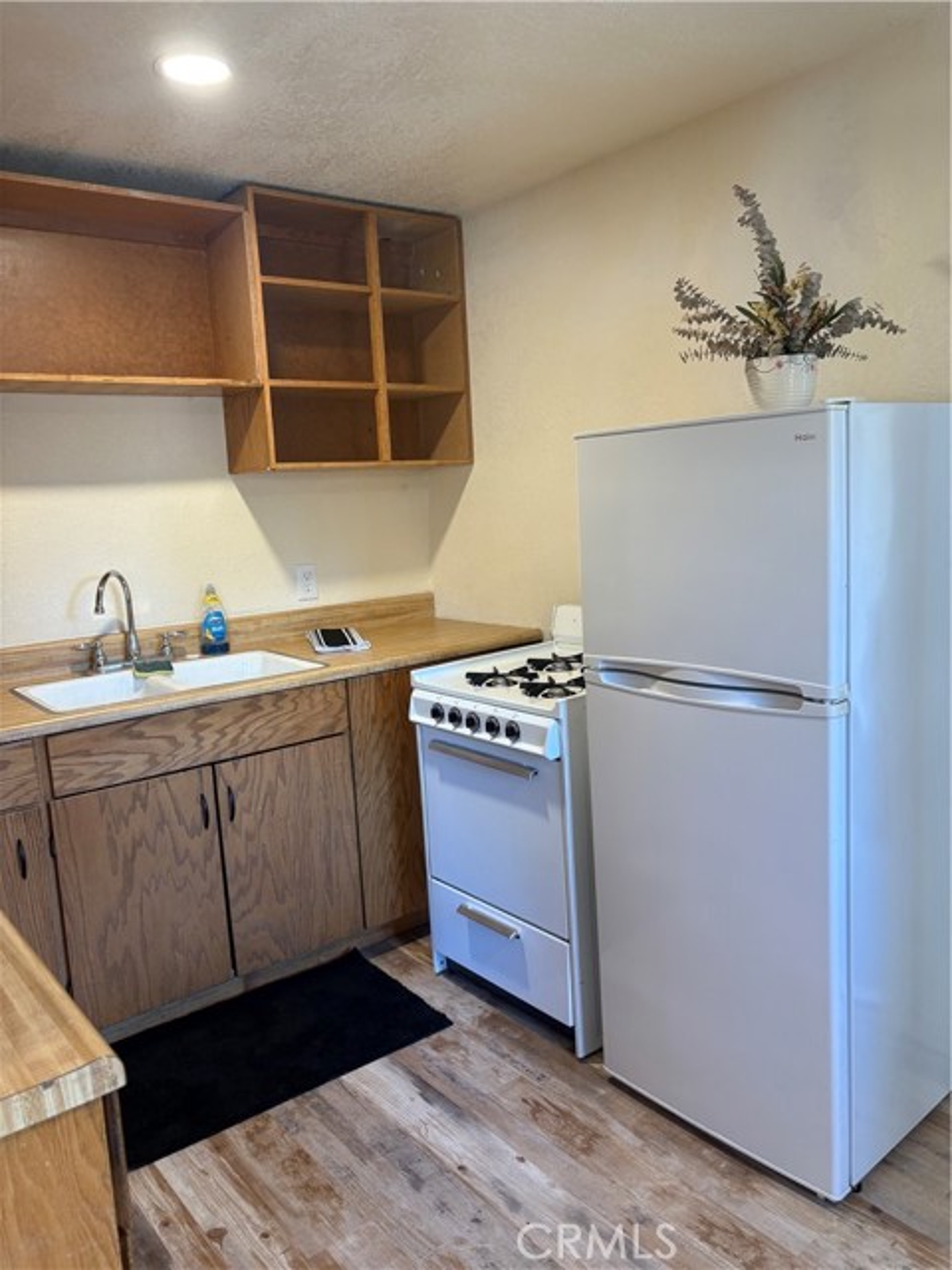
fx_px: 953
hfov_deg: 53.1
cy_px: 635
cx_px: 476
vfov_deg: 67.3
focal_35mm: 26
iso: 125
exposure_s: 1/60
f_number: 1.6
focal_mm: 5.96
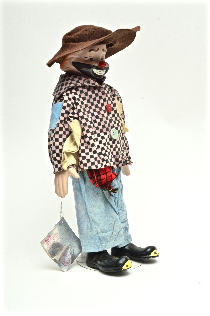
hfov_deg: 20.1
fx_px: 593
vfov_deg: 29.9
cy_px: 158
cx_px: 105
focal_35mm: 68
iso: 800
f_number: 14
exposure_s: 1/250
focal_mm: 45
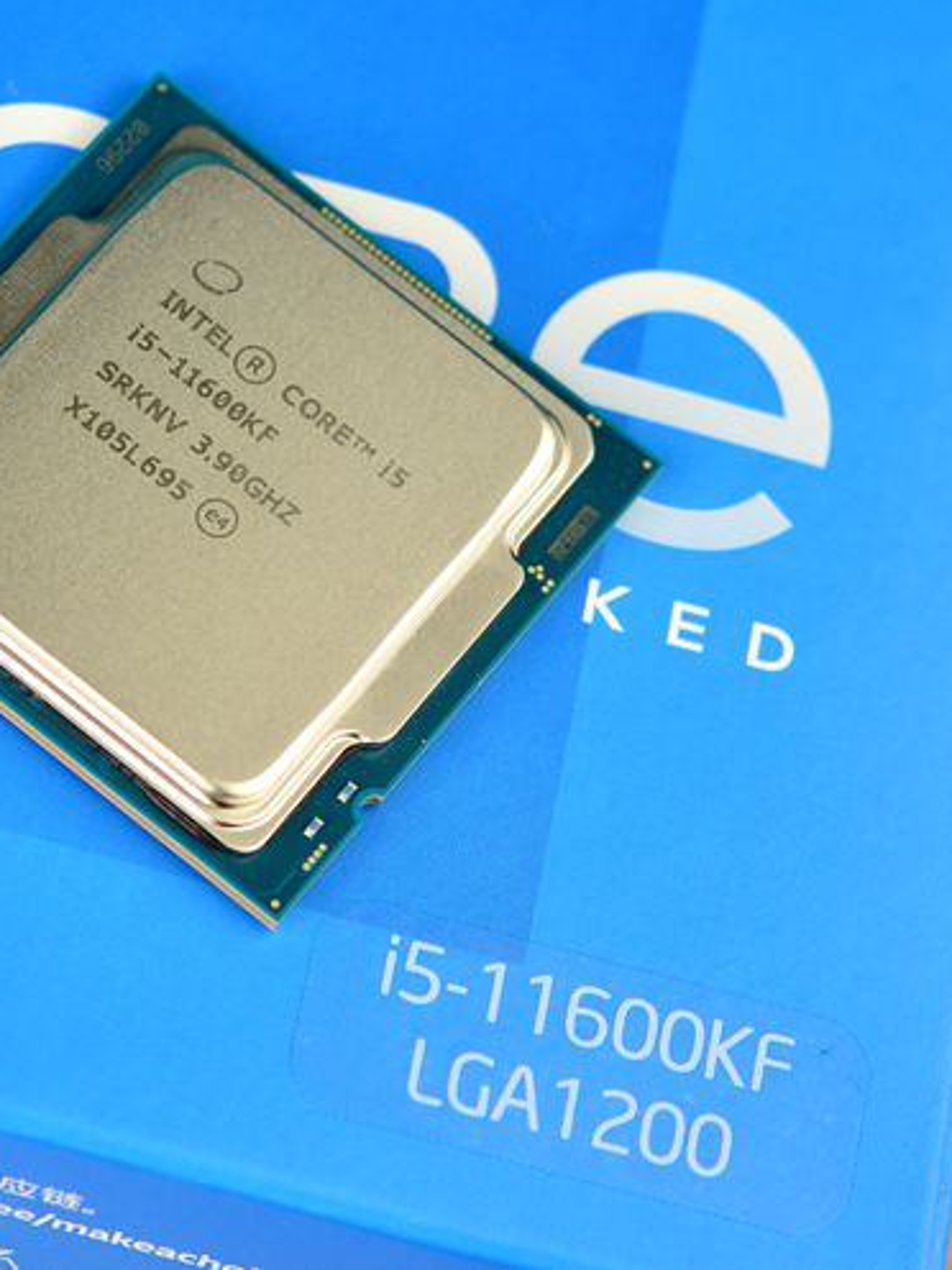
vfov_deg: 22.5
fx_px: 3190
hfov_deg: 16.8
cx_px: 115
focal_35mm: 87
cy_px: 634
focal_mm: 40
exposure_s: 1/40
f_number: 5
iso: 200
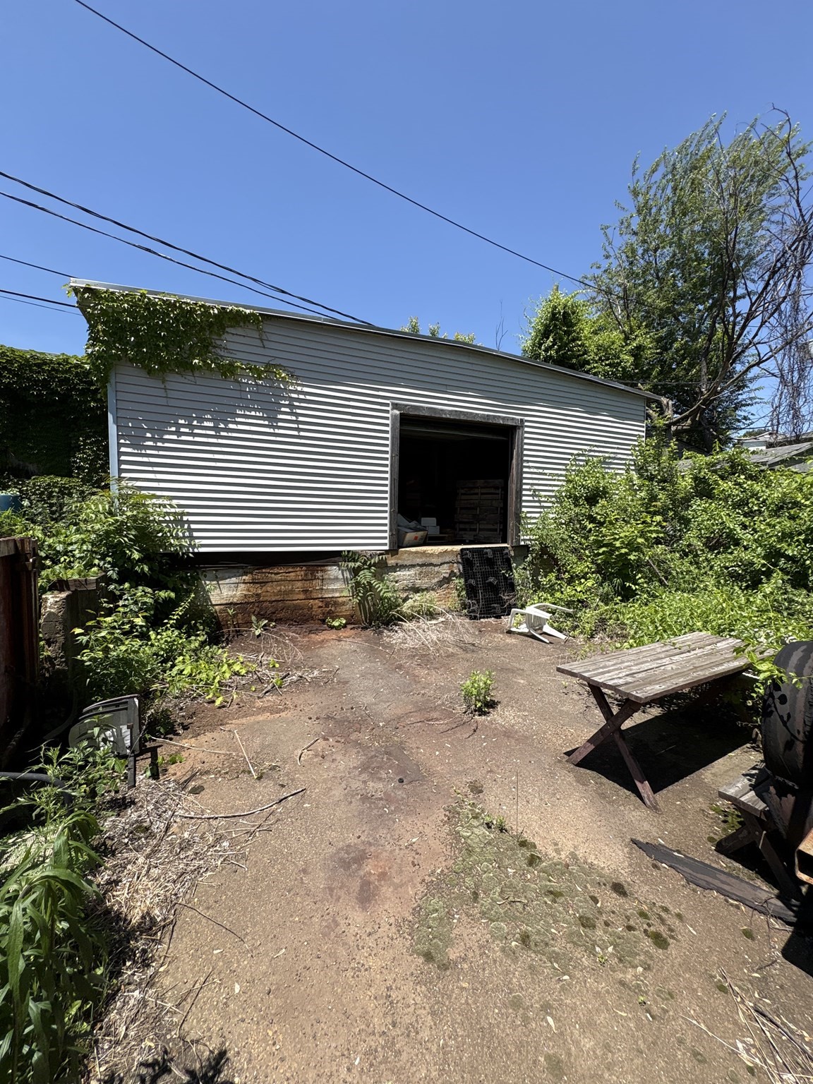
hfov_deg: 85.7
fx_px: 438
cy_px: 542
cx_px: 406
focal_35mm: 14
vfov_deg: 102.1
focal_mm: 2.22
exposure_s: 1/1277
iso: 50
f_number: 2.2
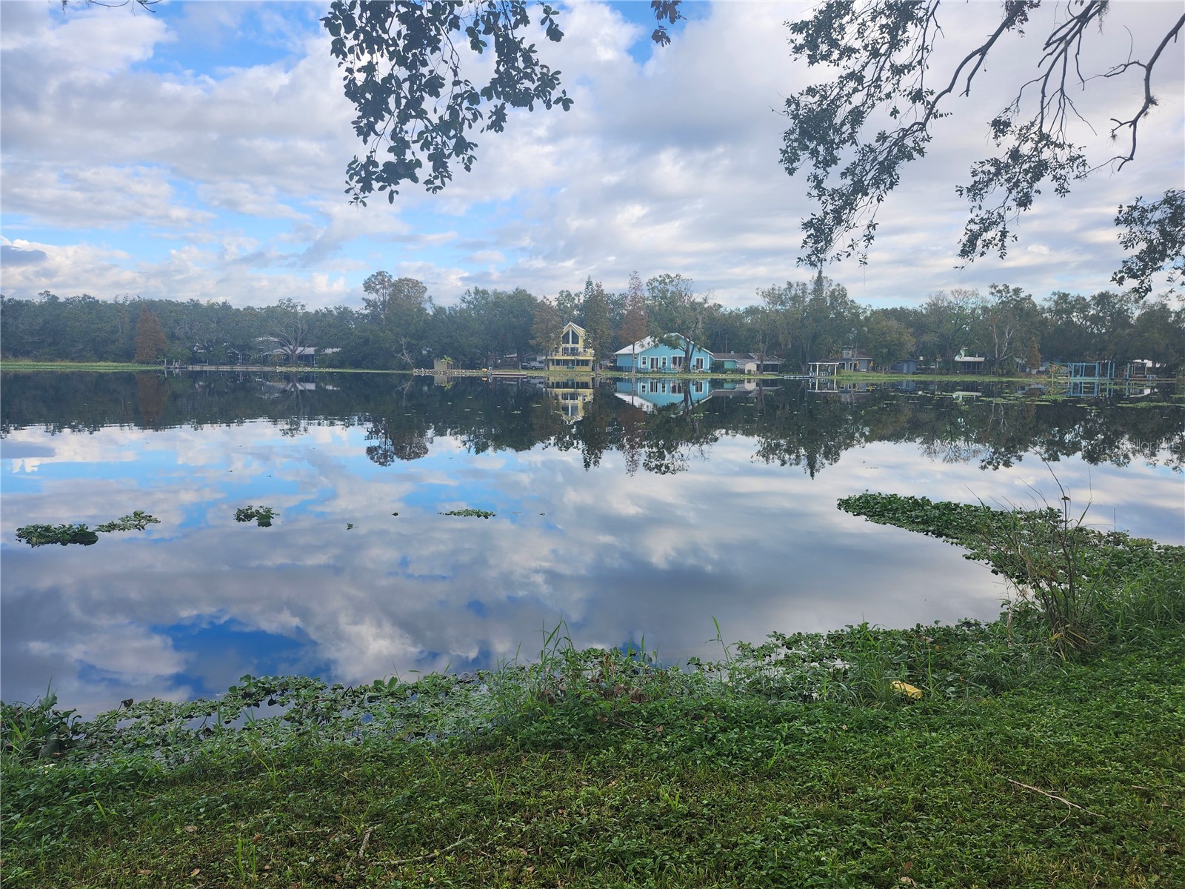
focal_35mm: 23
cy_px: 444
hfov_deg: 73.9
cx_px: 592
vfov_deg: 58.9
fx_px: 787
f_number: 1.8
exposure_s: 1/664
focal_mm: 5.54
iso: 25
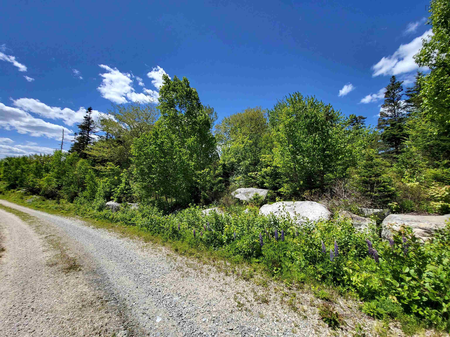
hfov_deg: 106.2
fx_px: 169
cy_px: 168
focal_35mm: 13
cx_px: 225
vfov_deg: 89.9
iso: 32
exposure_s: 1/1067
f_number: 2.2
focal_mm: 1.74
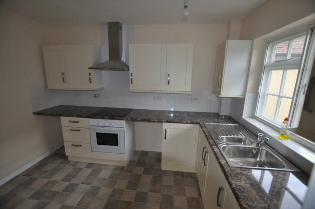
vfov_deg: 77.2
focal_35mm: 15
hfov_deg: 100.5
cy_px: 104
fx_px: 131
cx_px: 158
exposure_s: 1/200
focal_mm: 10
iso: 360
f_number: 3.5
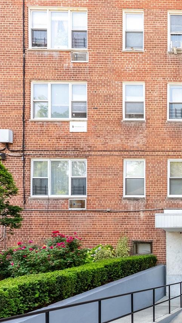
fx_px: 317
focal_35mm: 37
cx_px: 276
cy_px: 225
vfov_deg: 52.5
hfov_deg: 24.5
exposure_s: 1/1600
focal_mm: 15
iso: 800
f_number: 8
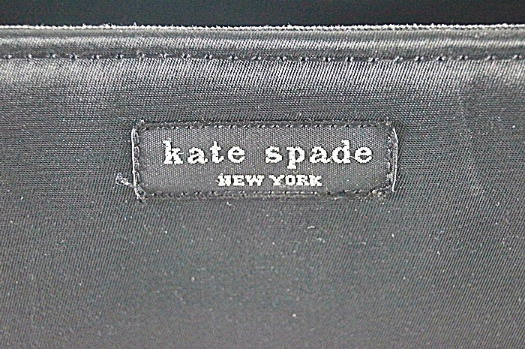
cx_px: 262
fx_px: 1202
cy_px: 174
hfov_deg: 24.6
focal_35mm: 82
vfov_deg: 16.5
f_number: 5.6
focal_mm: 55
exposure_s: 1/80
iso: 3200
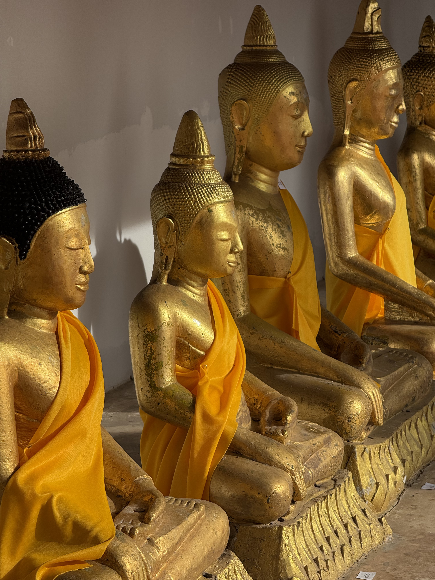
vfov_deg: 16.4
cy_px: 290
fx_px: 2011
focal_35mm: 120
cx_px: 218
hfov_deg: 12.3
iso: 50
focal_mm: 15.66
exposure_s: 1/486
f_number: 2.8
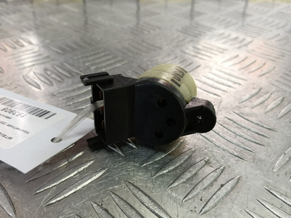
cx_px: 146
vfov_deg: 58.9
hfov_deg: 73.9
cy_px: 109
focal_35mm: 23
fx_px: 193
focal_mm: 4.11
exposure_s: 1/100
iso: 146
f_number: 1.6
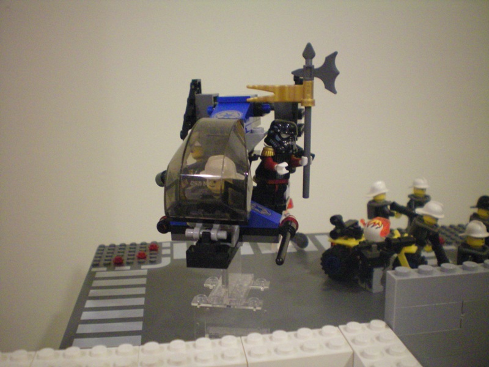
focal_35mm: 38
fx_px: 537
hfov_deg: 49.0
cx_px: 244
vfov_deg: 37.7
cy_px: 184
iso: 400
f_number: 3.1
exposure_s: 1/25
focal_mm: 6.3
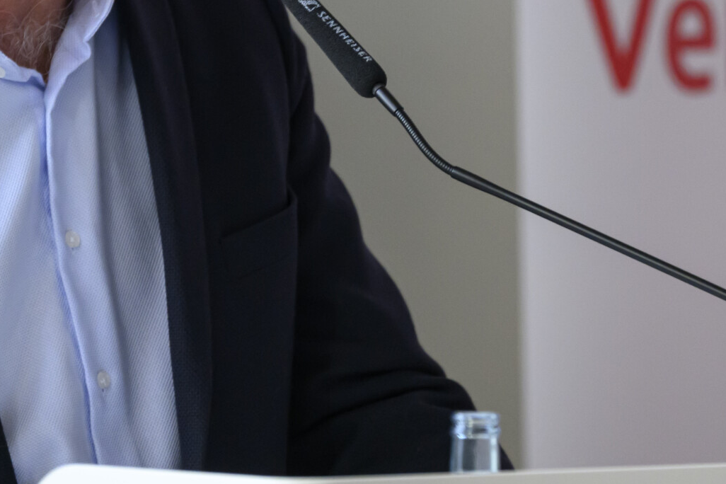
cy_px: -82
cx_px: 525
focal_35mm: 674
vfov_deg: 2.0
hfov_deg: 3.1
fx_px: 13591
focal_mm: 270
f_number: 5.3
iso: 2500
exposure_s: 1/200
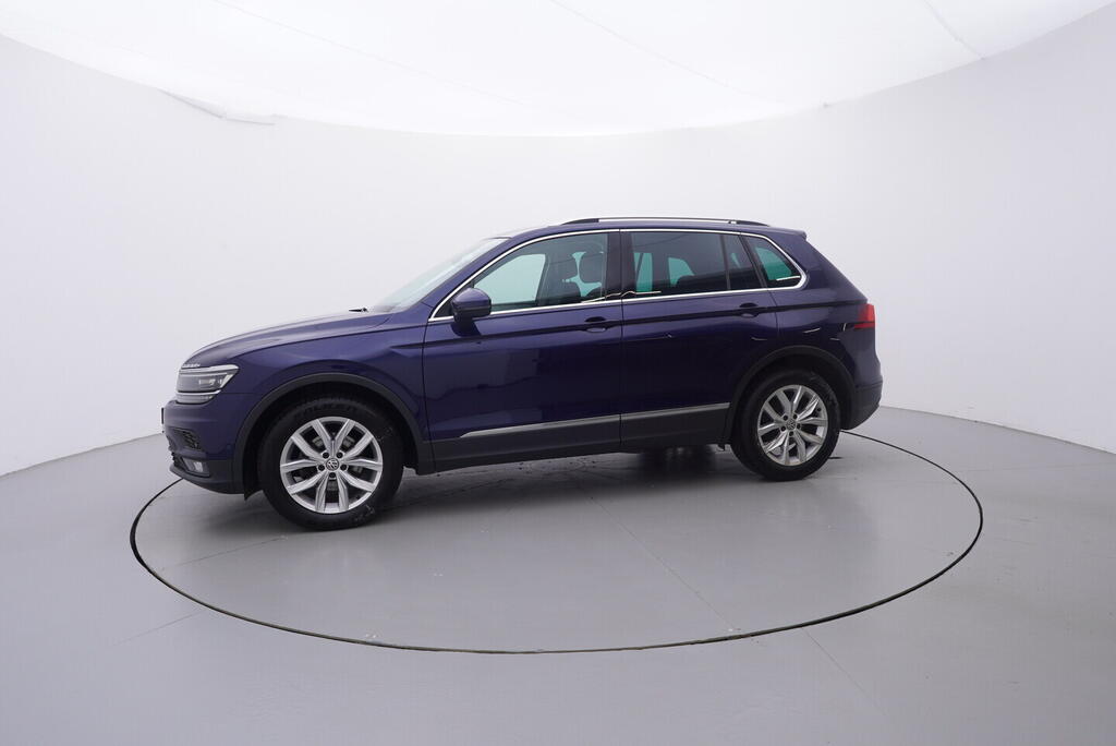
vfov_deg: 56.2
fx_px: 698
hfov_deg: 77.3
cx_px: 558
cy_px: 373
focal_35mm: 22
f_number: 5
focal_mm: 15
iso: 200
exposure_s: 1/80
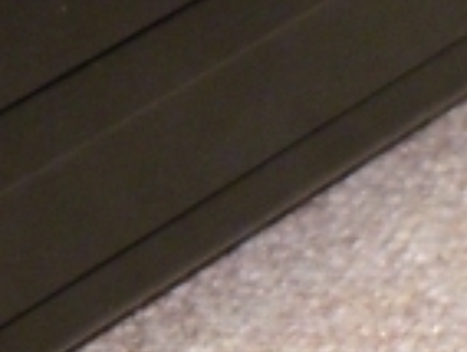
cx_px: -283
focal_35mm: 513
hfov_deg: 3.8
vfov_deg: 2.9
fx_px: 6933
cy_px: -33
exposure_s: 1/10
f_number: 5.1
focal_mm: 23.7
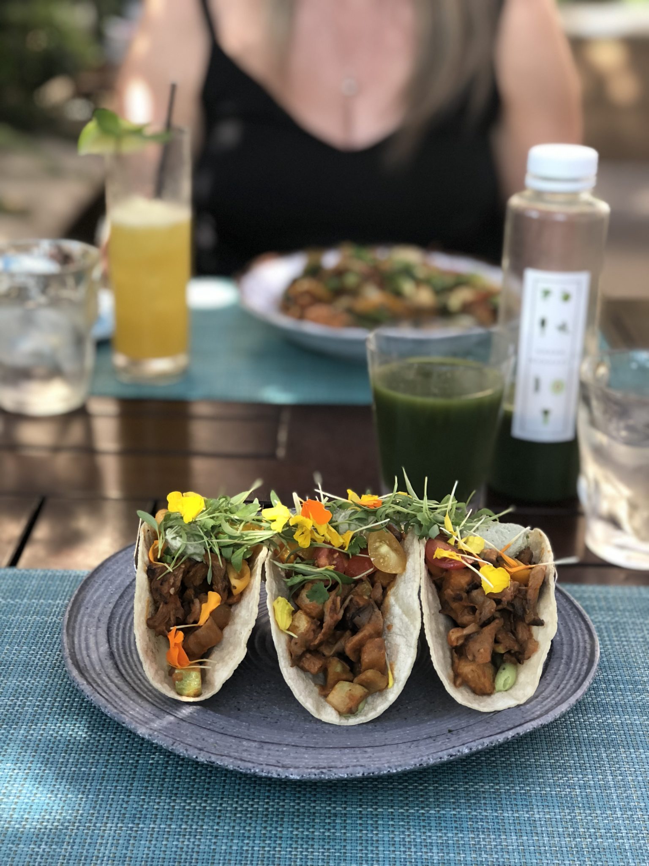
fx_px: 1425
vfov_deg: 33.8
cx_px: 324
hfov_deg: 25.7
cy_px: 433
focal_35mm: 57
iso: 50
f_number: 2.8
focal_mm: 6.6
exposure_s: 1/30
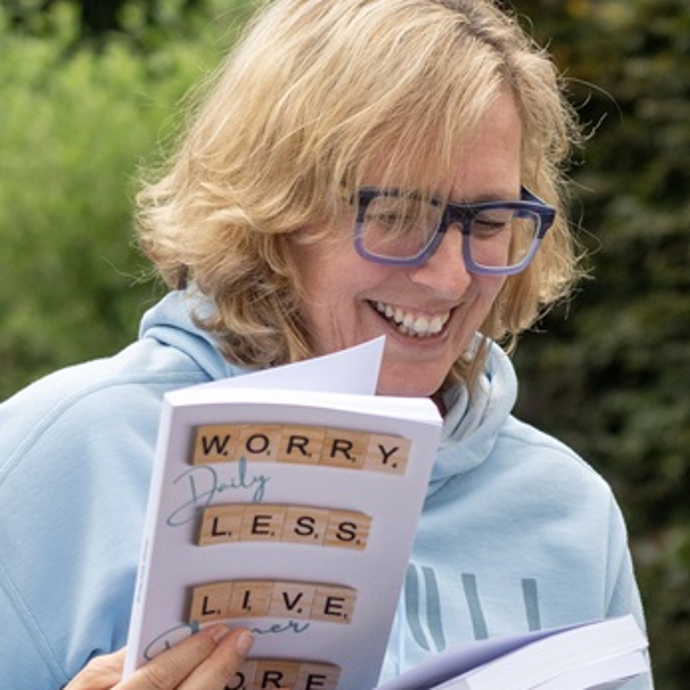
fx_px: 4172
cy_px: 807
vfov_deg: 9.3
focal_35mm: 185
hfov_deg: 9.5
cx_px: 336
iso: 800
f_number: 4
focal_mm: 70
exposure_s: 1/4000
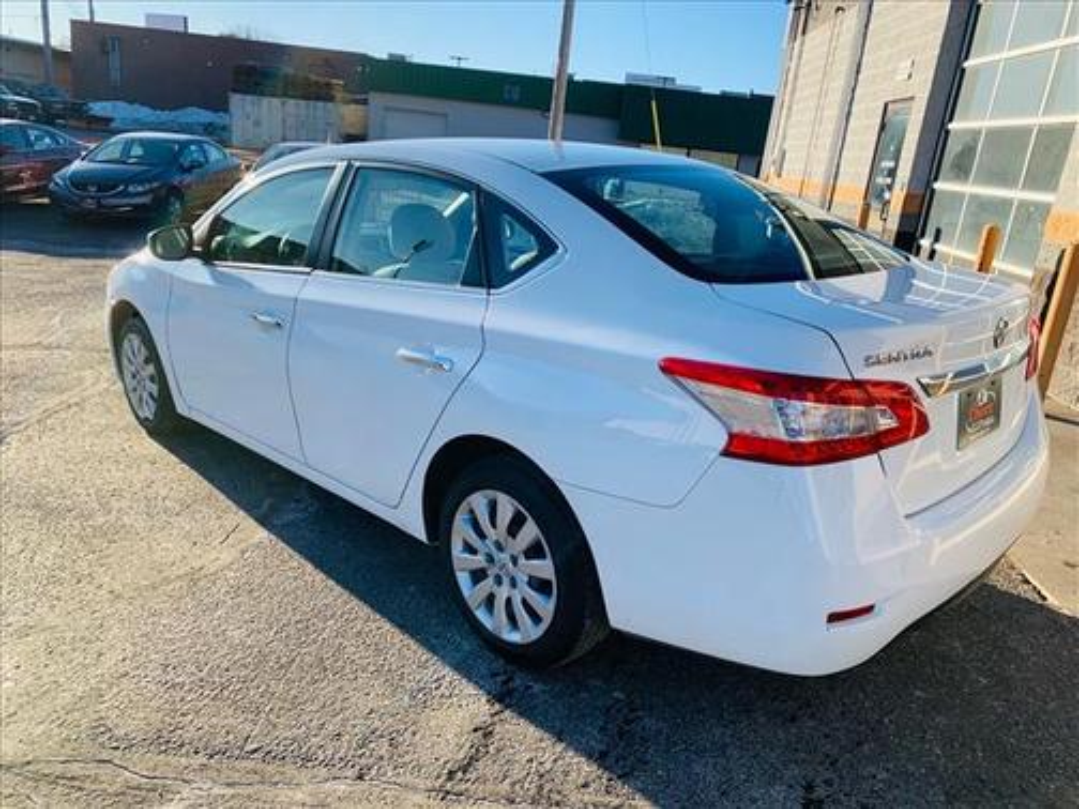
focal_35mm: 26
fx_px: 810
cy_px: 404
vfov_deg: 53.1
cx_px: 540
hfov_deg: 67.3
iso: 25
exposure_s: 1/1250
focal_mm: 4.25
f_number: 1.8
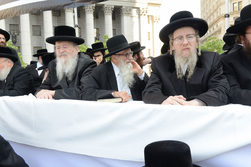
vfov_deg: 41.1
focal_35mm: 32
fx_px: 223
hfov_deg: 58.7
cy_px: 84
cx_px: 126
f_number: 8
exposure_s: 1/100
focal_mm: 32
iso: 400
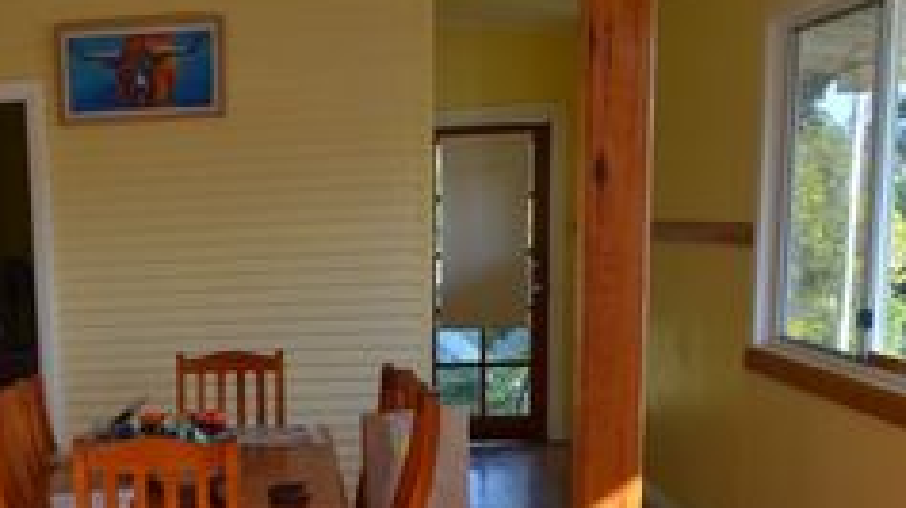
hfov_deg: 35.1
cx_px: 96
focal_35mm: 56
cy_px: 514
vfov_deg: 20.7
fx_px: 1345
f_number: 5.6
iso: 140
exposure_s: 1/60
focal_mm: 18
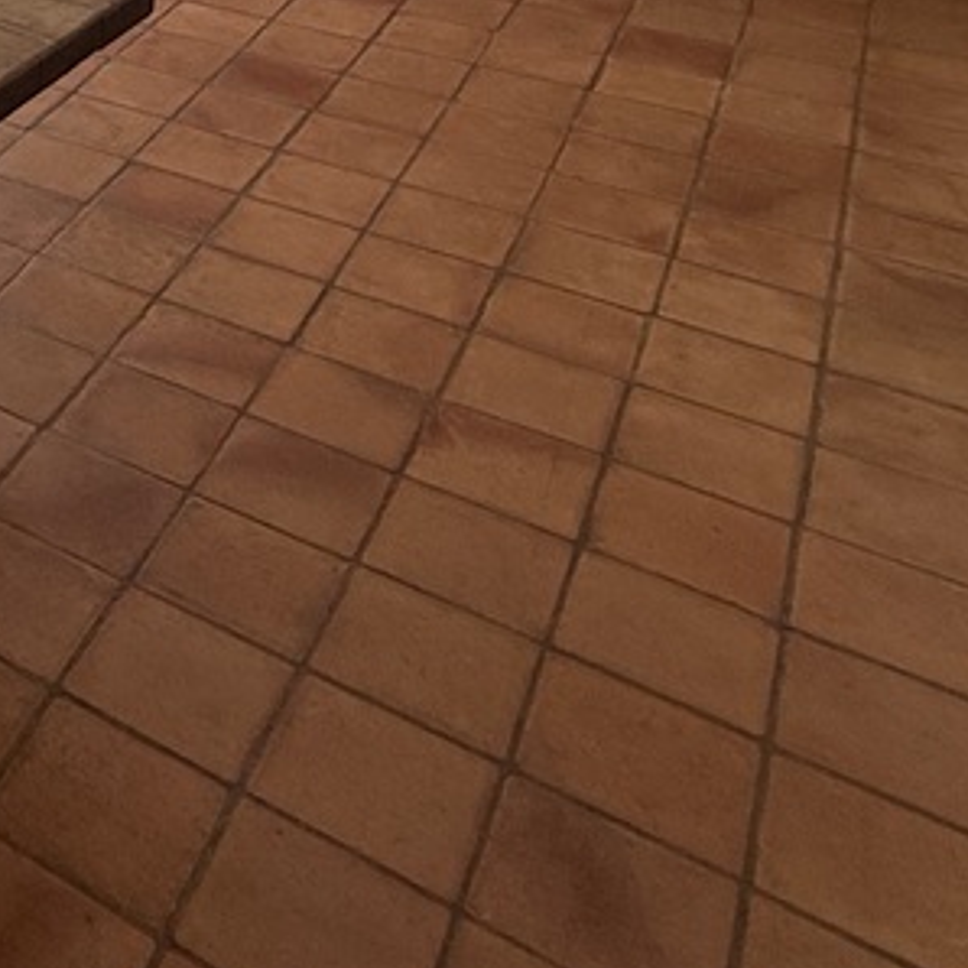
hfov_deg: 27.2
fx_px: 1519
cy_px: -175
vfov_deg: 30.4
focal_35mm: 48
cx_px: -404
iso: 64
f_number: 2.2
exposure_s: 1/288
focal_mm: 2.22
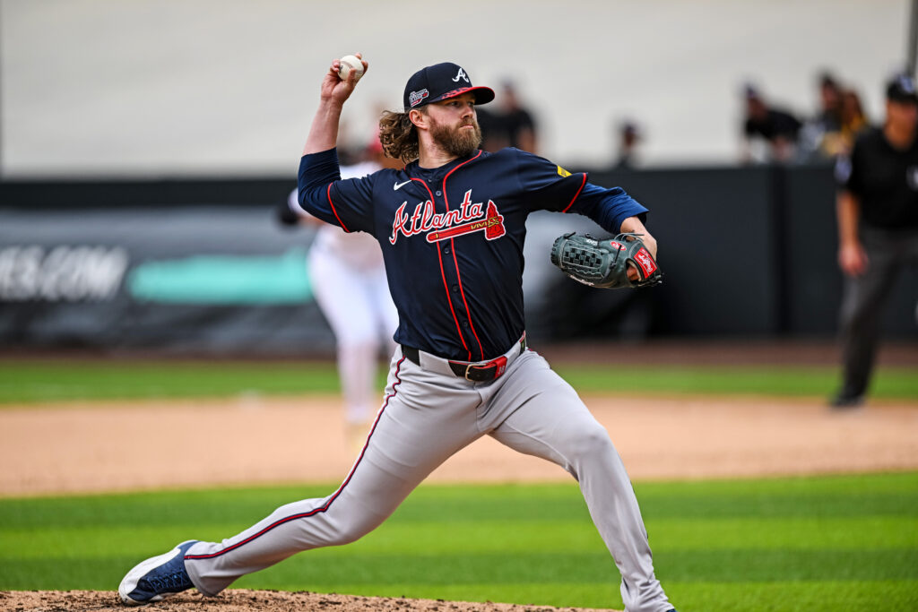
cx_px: 459
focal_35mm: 400
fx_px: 10201
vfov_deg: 3.4
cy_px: 306
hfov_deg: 5.2
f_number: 2.8
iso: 250
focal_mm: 400
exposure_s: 1/3200
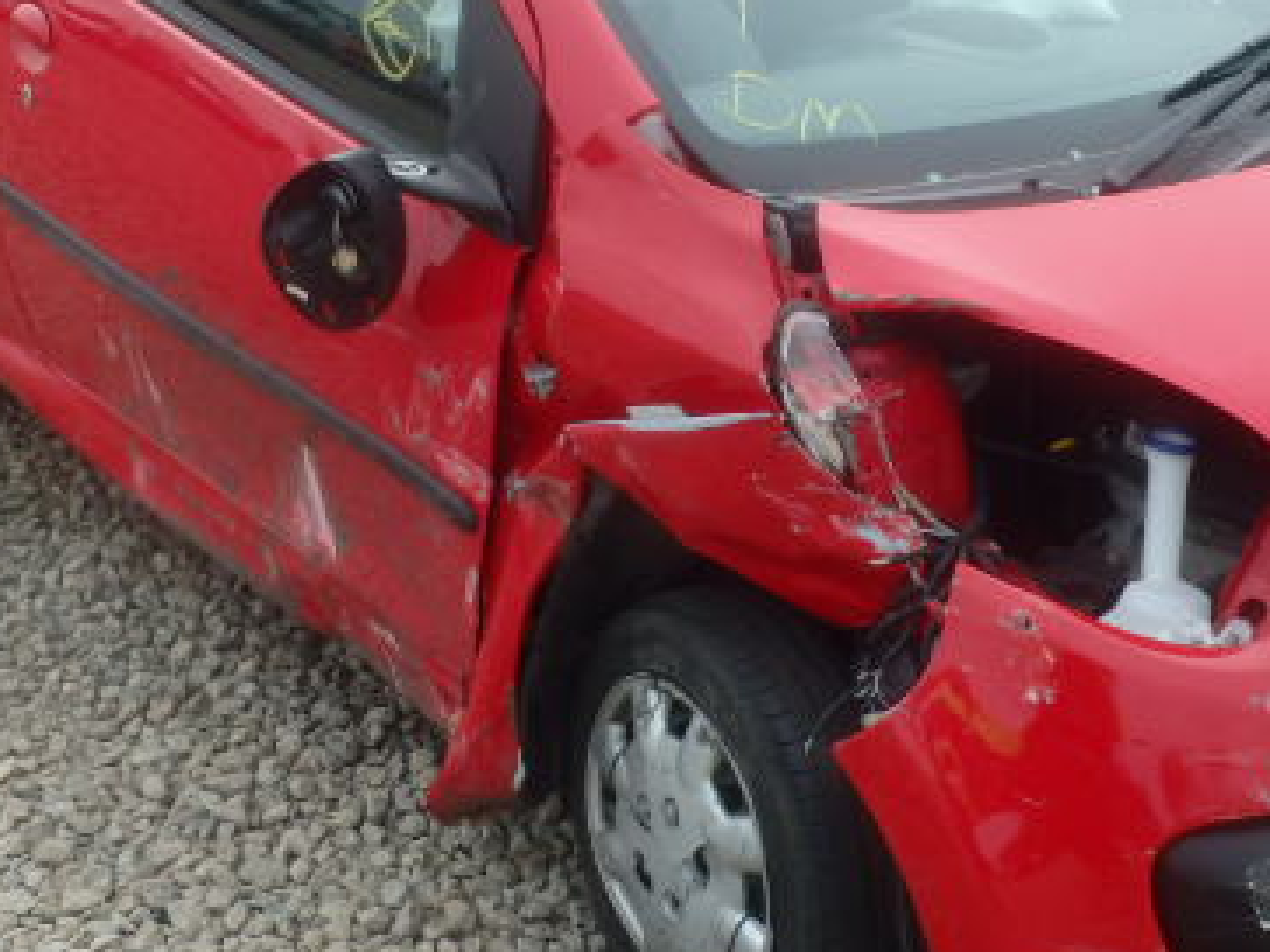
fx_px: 2201
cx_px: 794
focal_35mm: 60
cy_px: 350
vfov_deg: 24.3
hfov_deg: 32.0
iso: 125
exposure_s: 1/400
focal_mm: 6.1
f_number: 4.4
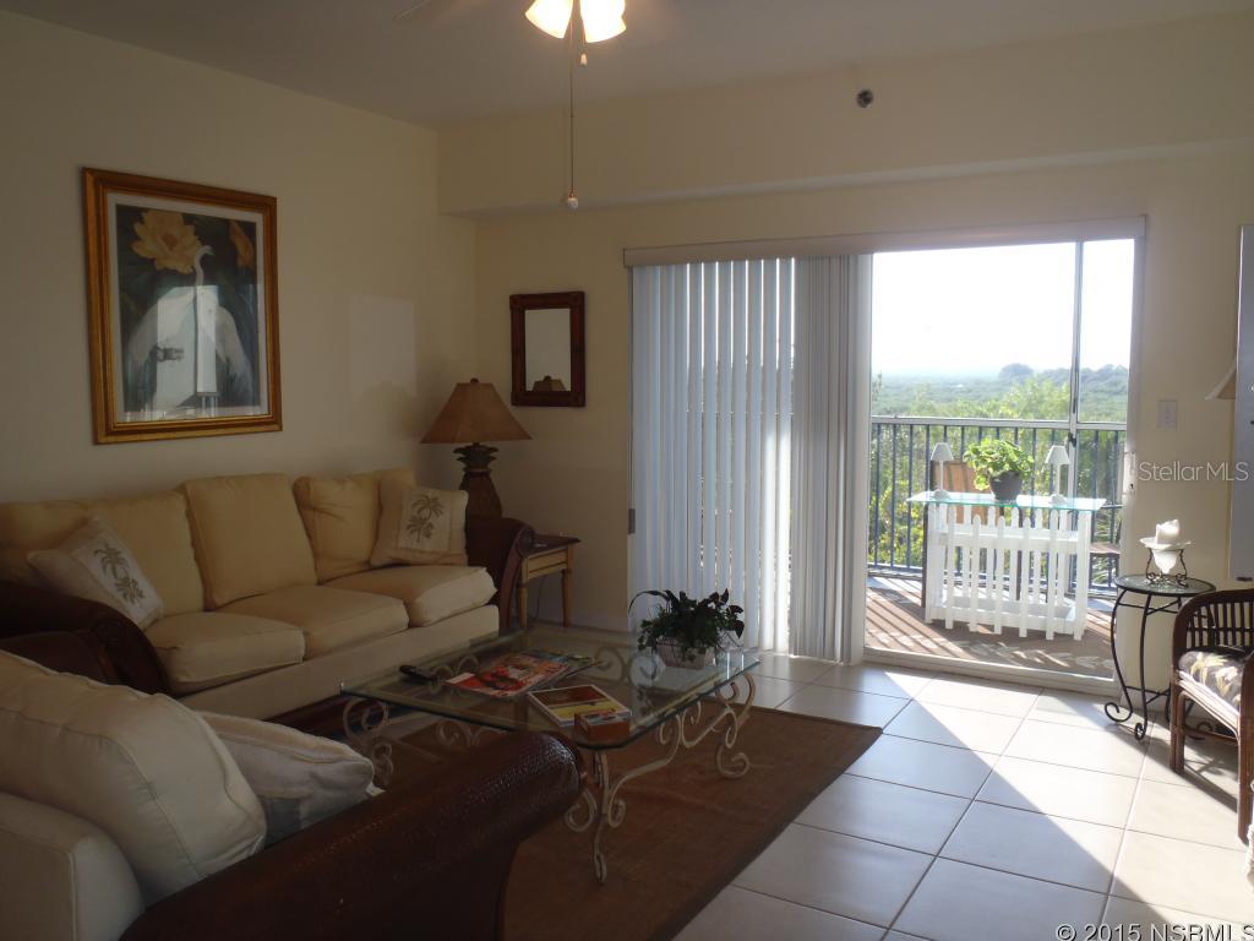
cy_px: 470
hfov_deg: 63.4
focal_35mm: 28
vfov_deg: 49.7
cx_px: 627
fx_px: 1014
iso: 80
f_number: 3.9
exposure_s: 1/40
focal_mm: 5
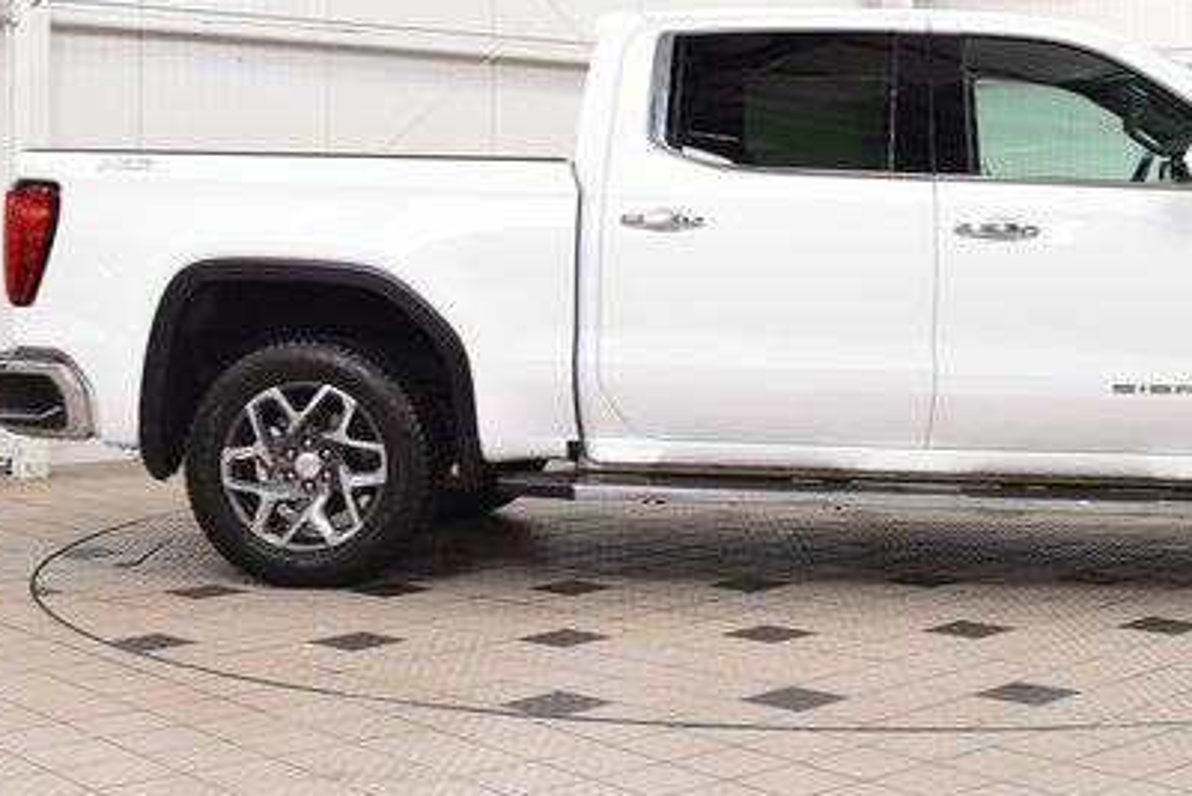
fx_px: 2146
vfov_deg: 20.9
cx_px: 861
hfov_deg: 30.6
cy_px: 246
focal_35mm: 65
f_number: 8
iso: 1600
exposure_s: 1/60
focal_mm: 27
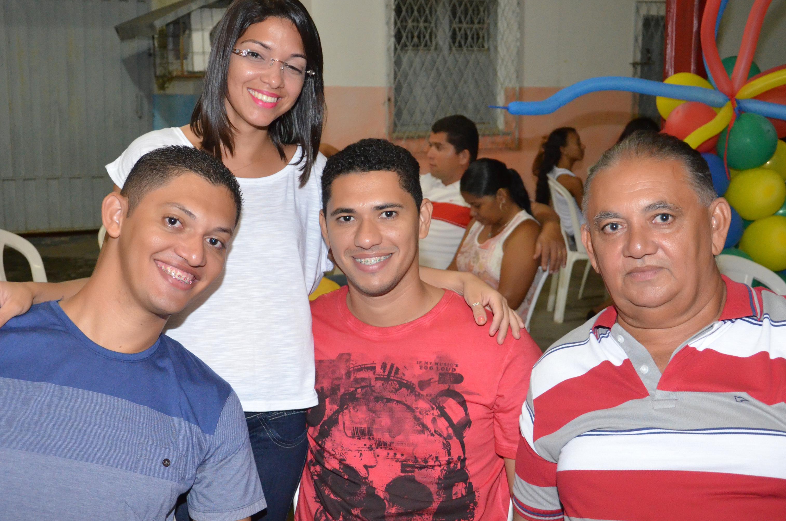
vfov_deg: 28.5
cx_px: 371
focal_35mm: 47
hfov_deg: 42.0
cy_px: 282
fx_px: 1024
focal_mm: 24
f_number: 4
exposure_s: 1/60
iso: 3200
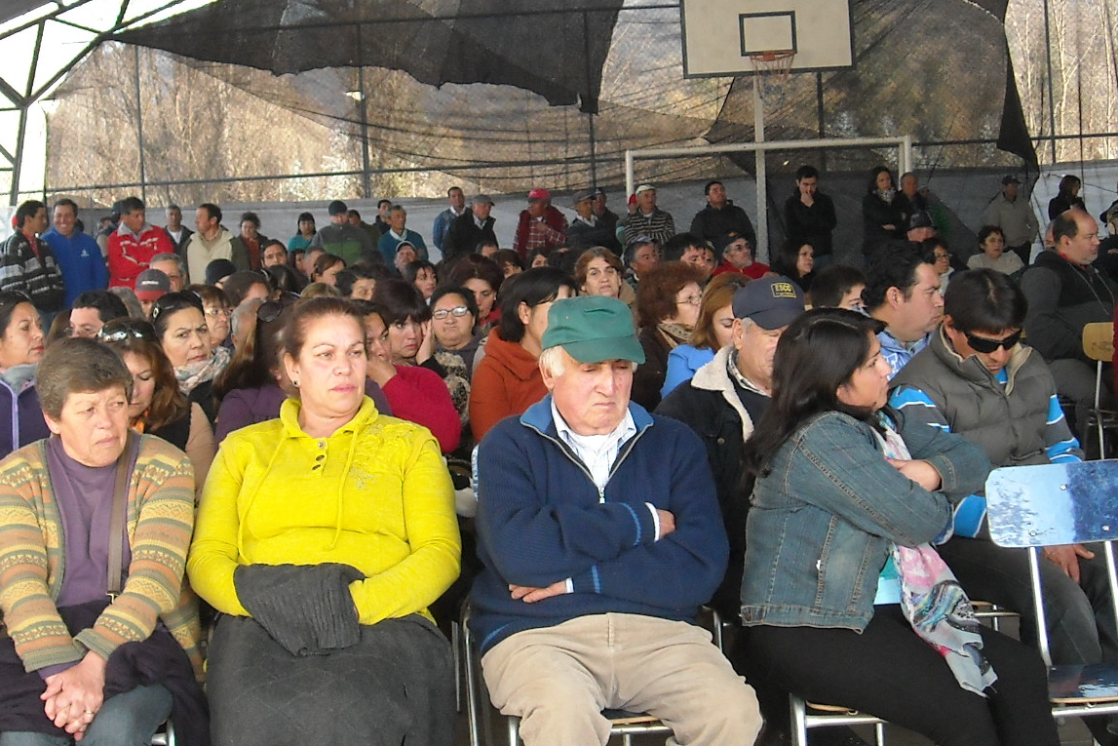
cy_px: 299
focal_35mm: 65
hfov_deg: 30.7
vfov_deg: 20.9
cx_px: 372
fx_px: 2019
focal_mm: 5.7
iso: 161
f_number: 2.8
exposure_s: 1/154
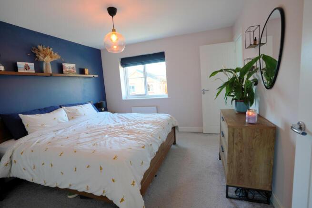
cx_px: 156
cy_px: 104
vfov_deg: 73.8
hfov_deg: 96.7
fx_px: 139
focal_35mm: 16
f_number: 5.6
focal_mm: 16
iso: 1000
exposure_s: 1/60
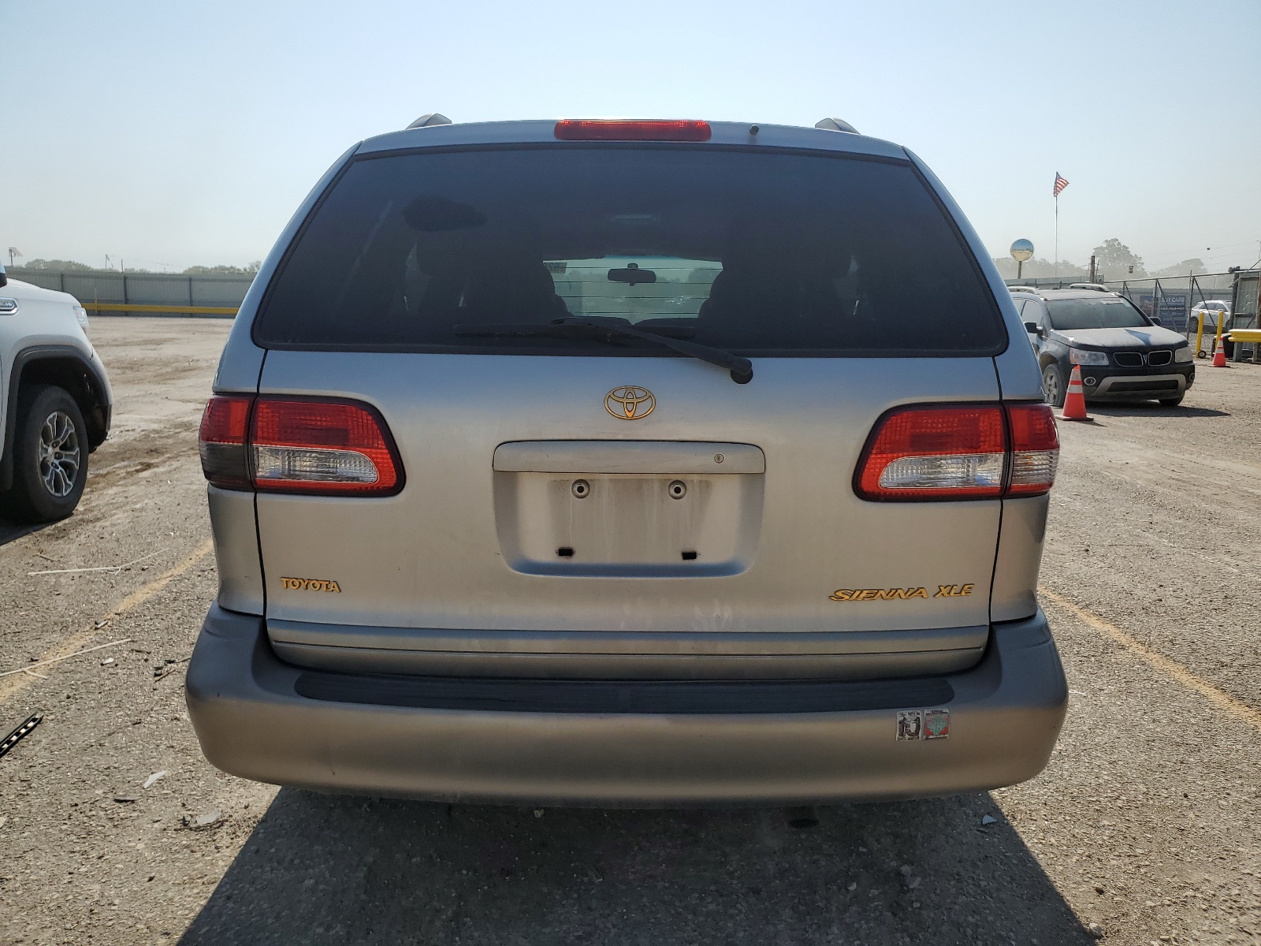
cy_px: 473
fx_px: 947
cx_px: 630
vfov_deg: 53.1
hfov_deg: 67.3
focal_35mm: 26
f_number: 1.5
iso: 50
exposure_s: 1/5000
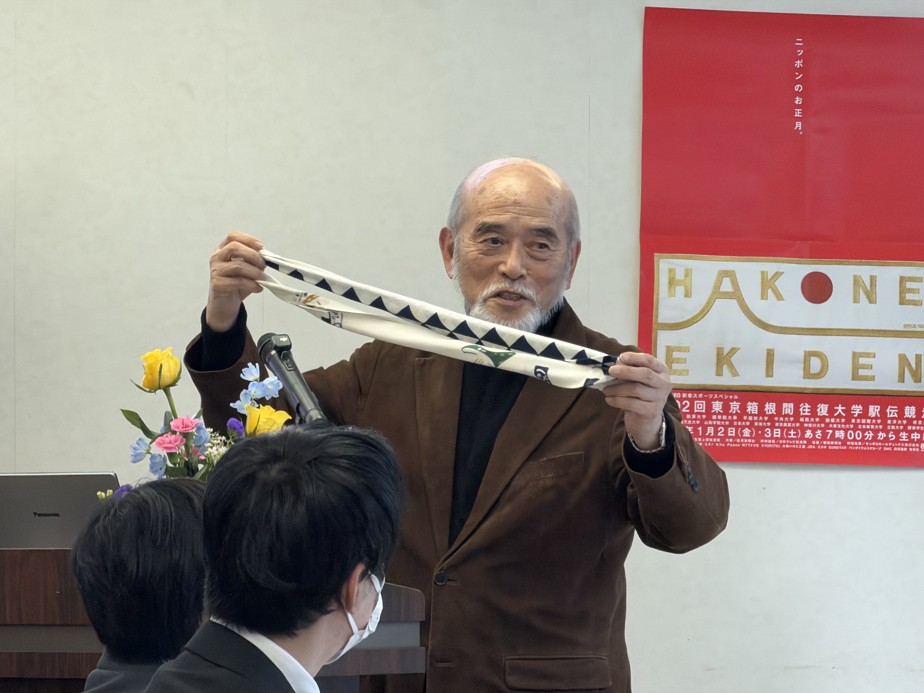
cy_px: 346
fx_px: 5339
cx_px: 462
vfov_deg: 7.4
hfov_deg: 9.9
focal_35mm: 200
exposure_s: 1/100
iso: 250
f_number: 2.8
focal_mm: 16.89
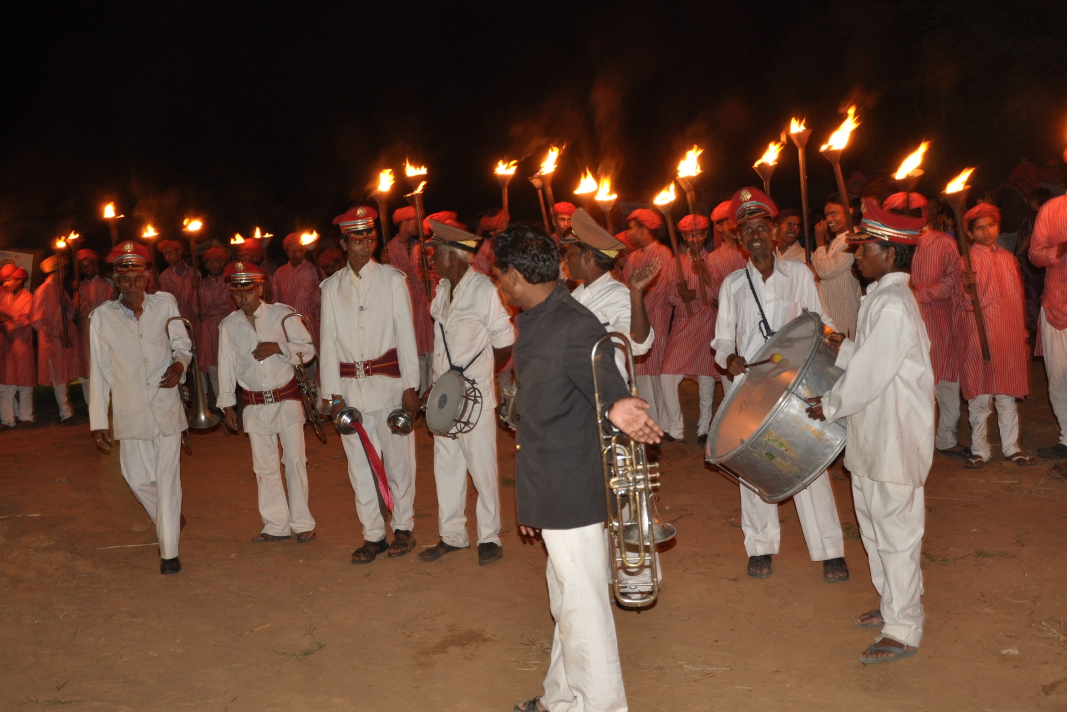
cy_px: 354
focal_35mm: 43
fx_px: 1274
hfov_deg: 45.4
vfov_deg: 31.2
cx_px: 528
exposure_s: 1/5
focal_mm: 28
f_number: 4
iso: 800
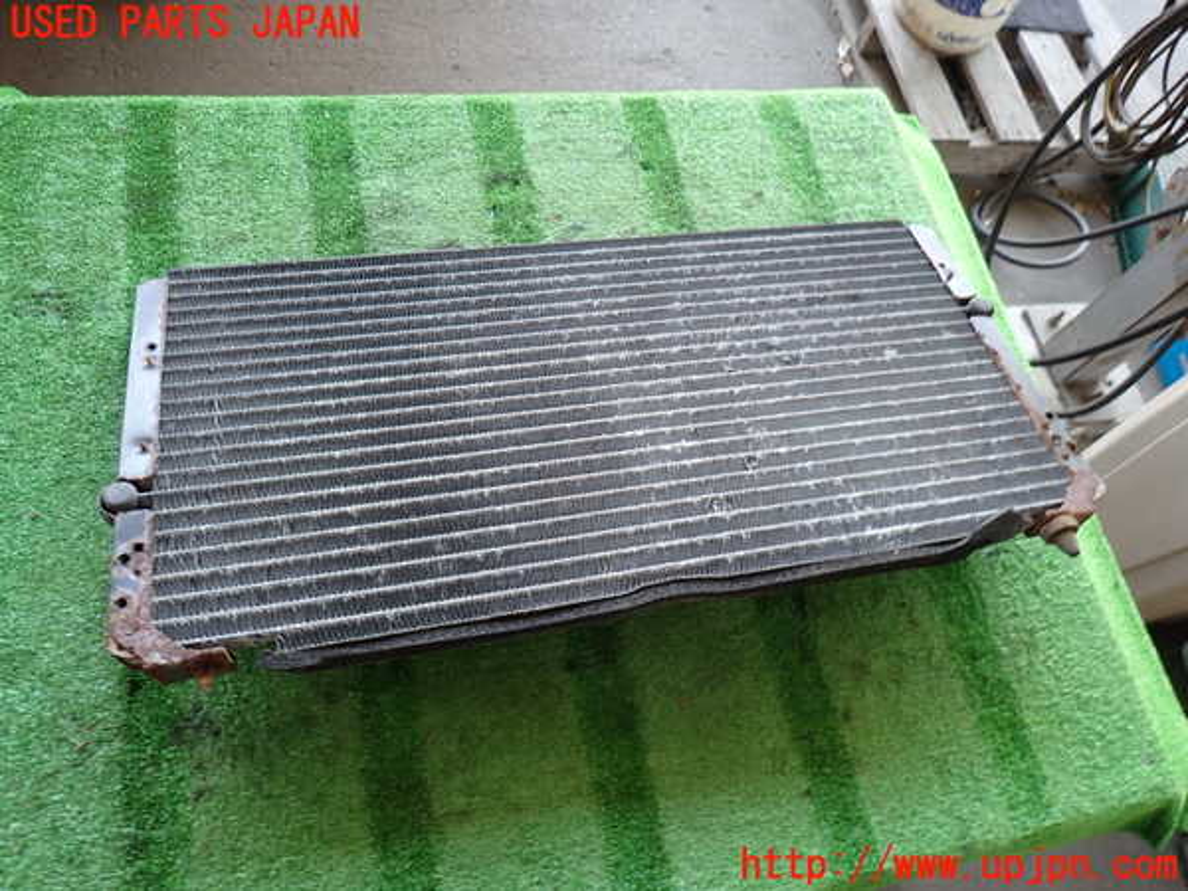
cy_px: 446
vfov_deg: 54.9
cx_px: 594
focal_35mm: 25
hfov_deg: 69.4
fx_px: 858
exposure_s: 1/40
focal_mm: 4.5
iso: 200
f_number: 2
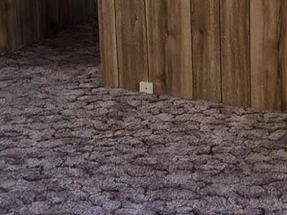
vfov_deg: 16.0
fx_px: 746
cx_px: 244
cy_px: -15
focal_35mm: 90
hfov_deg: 21.4
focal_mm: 2.2
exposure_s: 1/60
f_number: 1.9
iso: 160
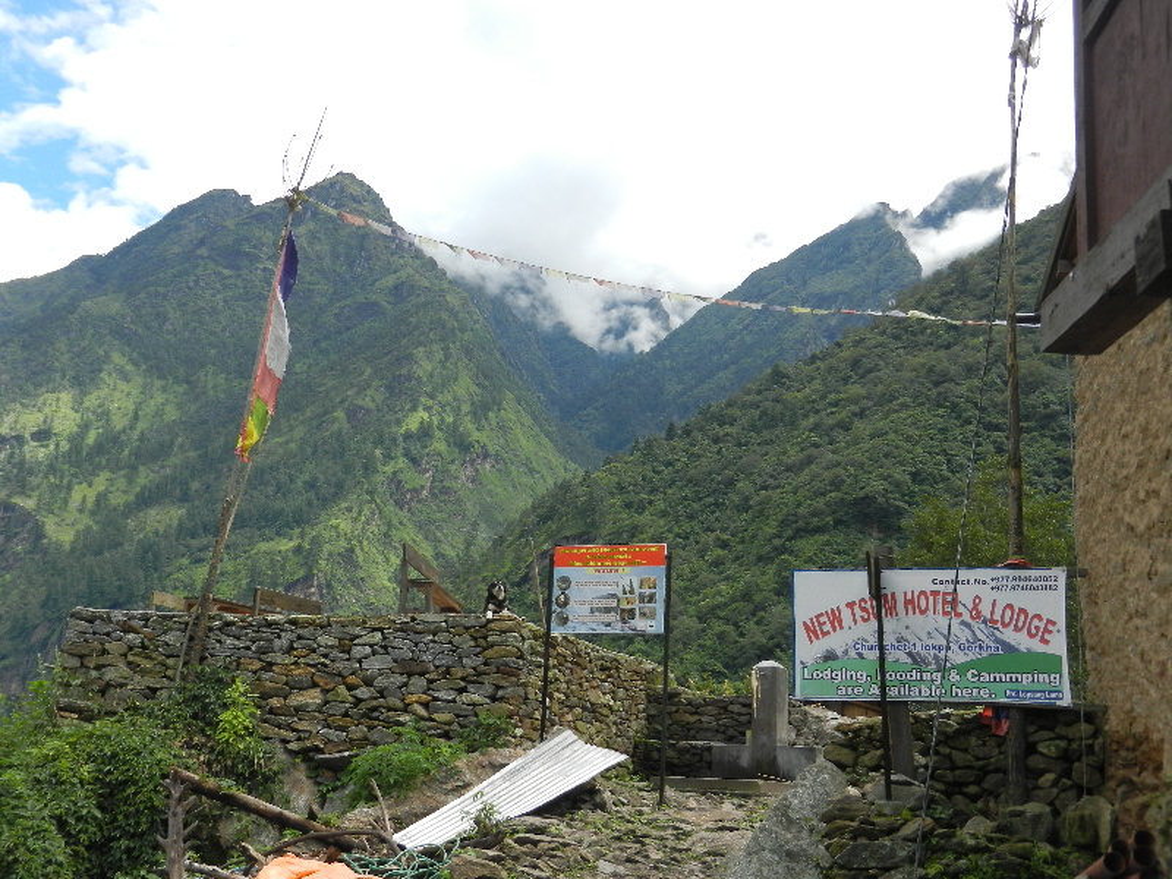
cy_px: 440
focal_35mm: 38
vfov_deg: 37.7
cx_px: 586
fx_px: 1287
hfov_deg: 49.0
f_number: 4
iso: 160
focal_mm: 6.9
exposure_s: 1/500
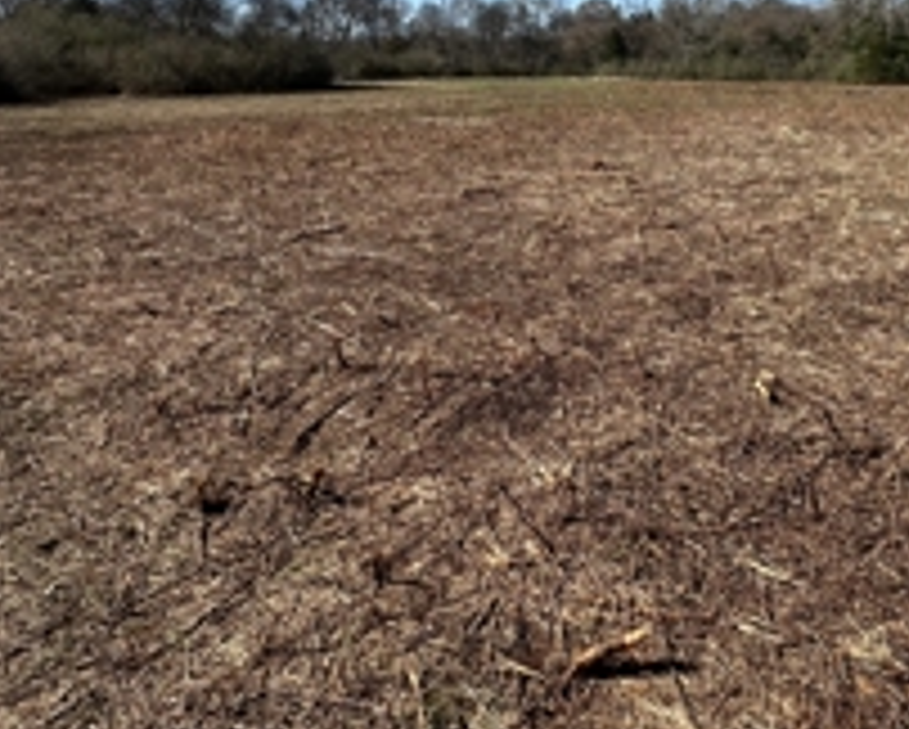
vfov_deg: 48.1
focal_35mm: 27
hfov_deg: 62.2
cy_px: 81
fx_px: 727
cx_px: 616
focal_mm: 2.22
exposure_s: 1/1473
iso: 50
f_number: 2.2
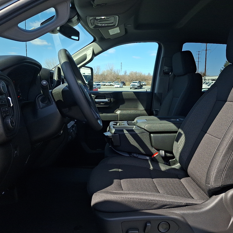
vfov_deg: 54.0
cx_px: 135
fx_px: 228
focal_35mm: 30
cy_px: 115
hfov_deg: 53.8
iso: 30
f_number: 1.8
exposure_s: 1/909
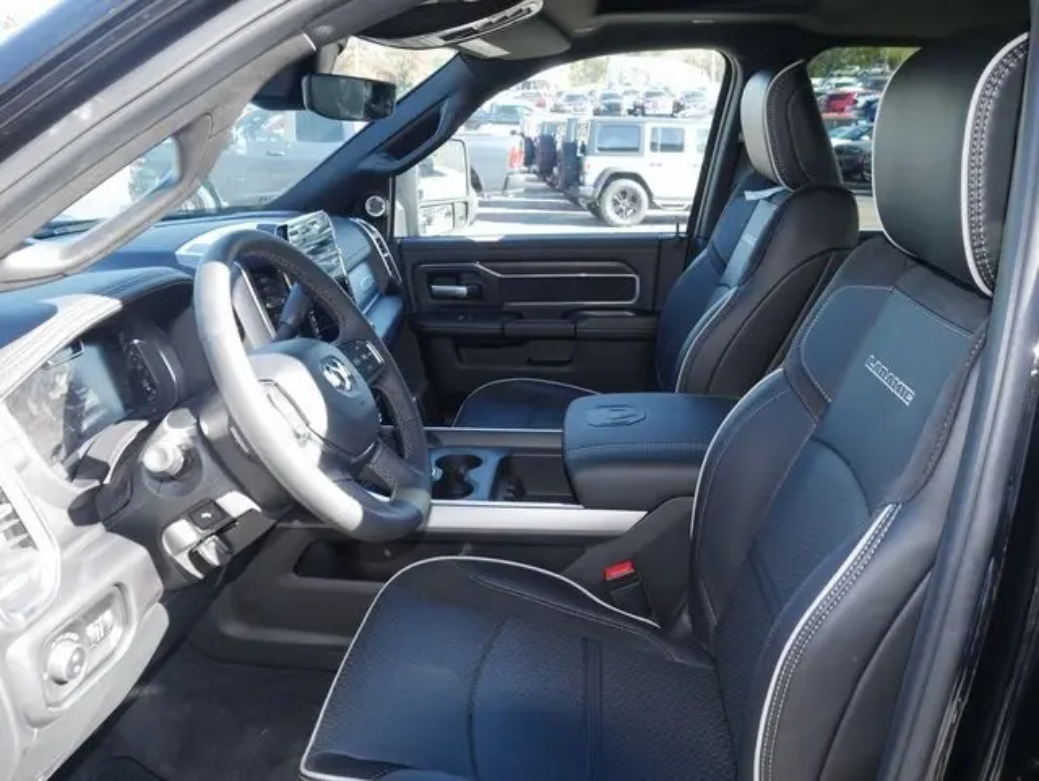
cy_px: 390
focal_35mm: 28
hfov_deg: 63.4
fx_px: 841
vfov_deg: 49.8
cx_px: 520
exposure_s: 1/60
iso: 320
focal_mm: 14
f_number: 5
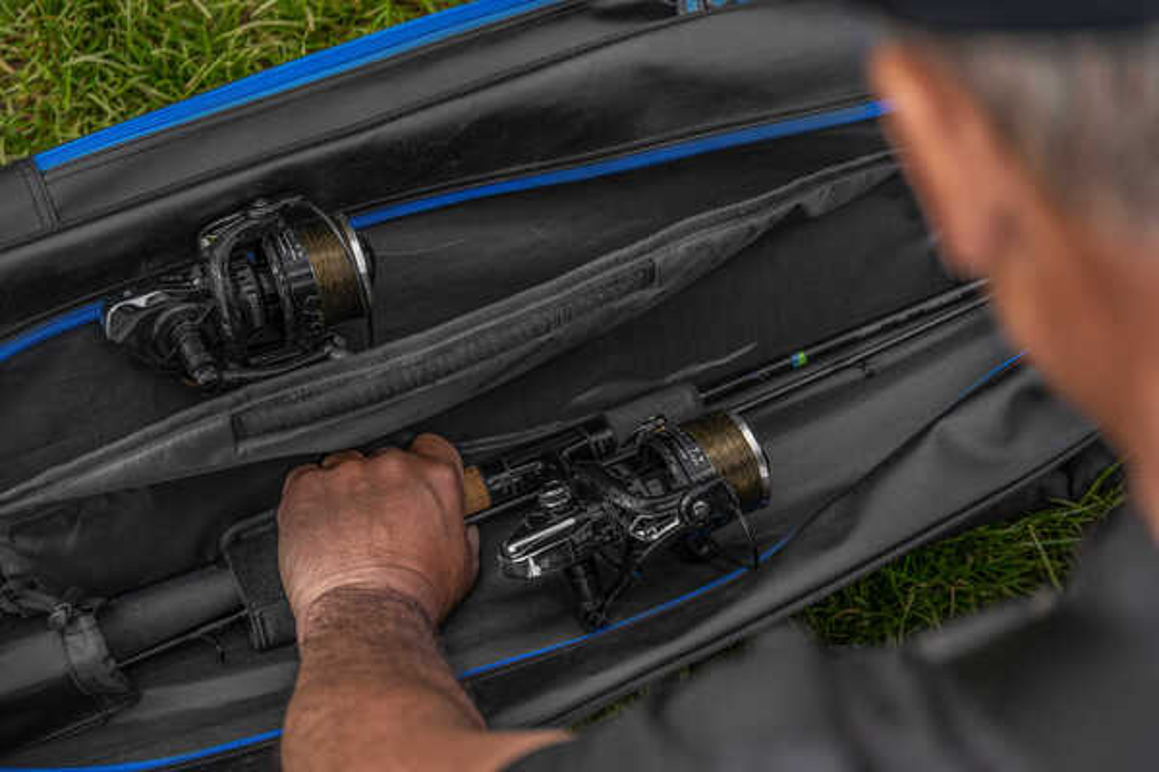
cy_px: 386
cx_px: 580
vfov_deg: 19.5
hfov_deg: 28.8
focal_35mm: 70
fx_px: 2253
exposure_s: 1/320
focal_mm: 70
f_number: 3.5
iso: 100
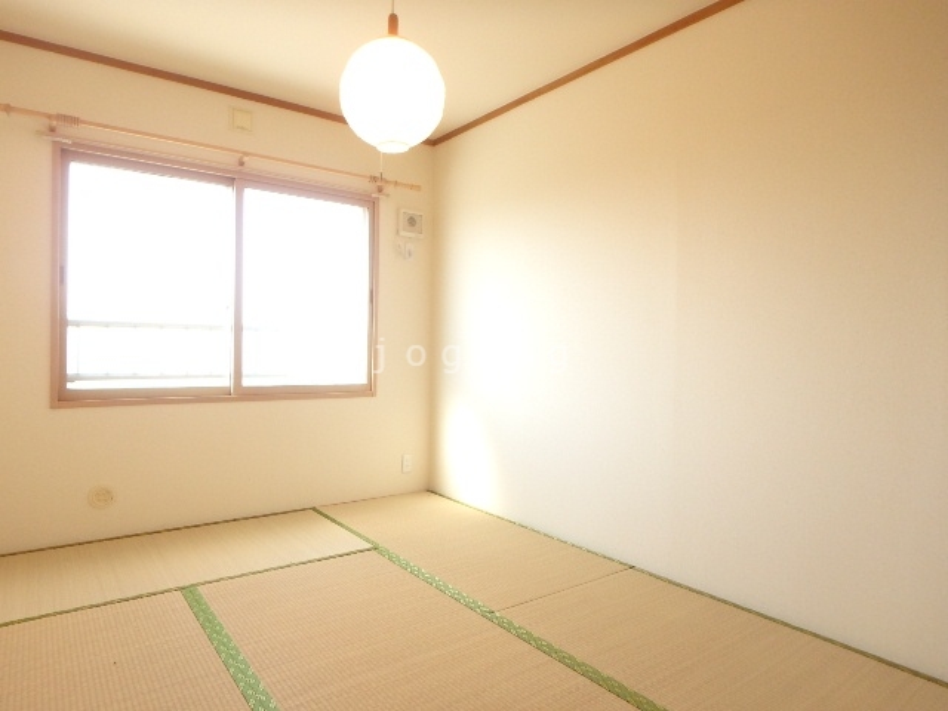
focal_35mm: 21
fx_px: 575
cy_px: 356
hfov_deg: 79.0
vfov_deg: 63.4
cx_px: 474
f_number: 3.5
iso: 200
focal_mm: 3.7
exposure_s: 1/60
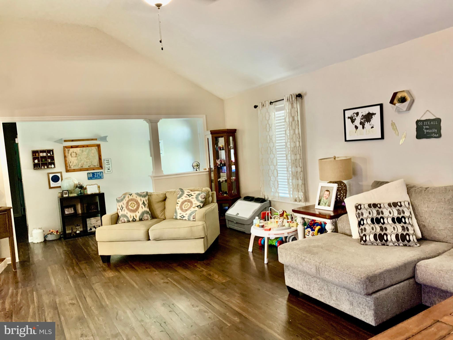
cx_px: 226
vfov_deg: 53.1
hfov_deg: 67.3
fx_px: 340
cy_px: 170
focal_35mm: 26
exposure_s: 1/30
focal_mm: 4.25
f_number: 1.8
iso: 400
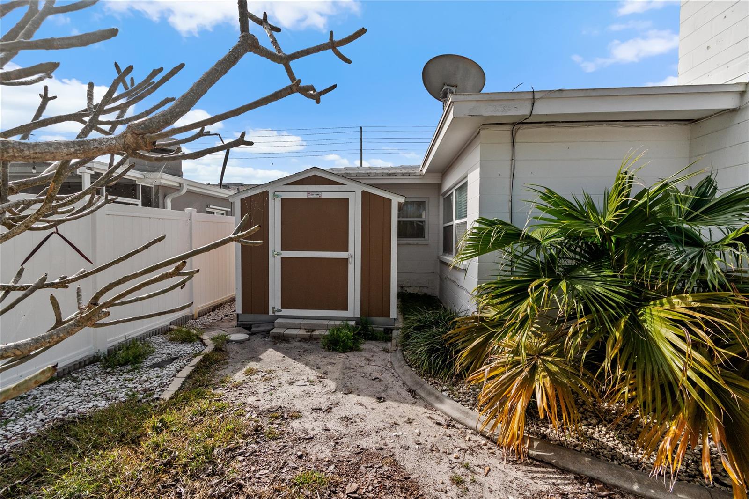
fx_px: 312
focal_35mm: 15
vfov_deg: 77.3
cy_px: 250
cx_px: 374
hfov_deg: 100.4
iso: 100
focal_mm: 10
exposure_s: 1/800
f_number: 7.1
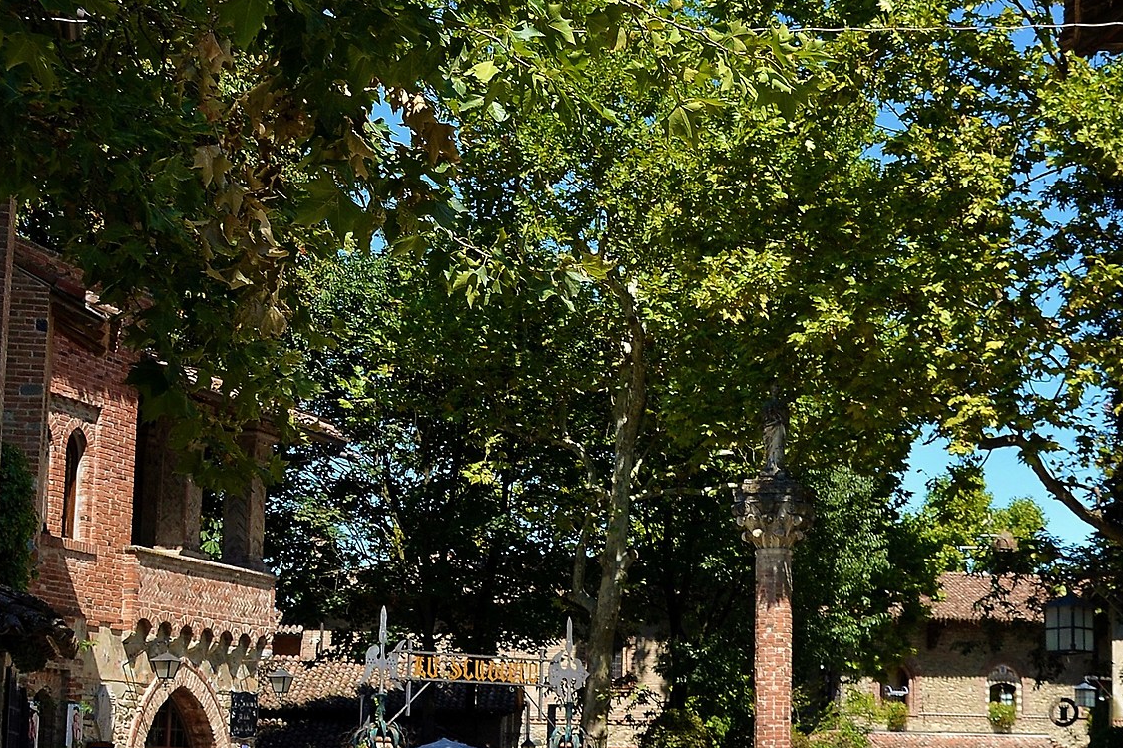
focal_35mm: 64
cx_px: 762
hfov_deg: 31.1
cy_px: 486
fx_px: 1996
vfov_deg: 21.2
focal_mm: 20
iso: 100
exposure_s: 1/200
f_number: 7.1
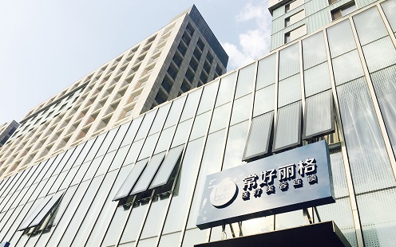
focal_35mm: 31
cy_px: 139
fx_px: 335
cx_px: 197
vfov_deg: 40.5
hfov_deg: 61.2
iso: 25
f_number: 2.2
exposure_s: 1/2024
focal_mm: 4.15
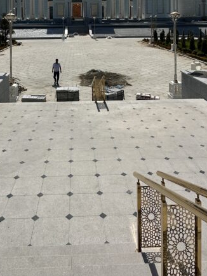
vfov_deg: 48.4
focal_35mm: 33
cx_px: 83
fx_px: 263
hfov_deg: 42.8
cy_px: 18
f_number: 2.2
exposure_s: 1/4831
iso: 40
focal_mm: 2.22
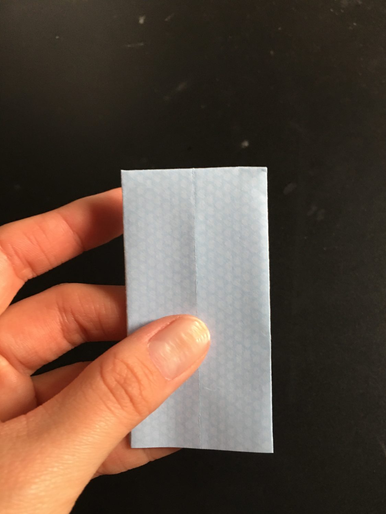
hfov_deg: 45.4
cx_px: 206
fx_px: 461
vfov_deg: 58.3
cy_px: 274
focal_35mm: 31
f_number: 2.2
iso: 64
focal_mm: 4.15
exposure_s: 1/15
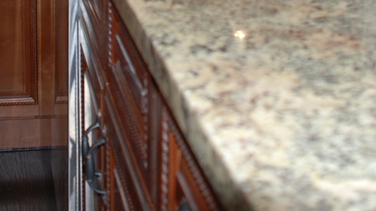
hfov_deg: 25.0
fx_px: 847
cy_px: -149
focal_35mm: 85
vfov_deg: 13.1
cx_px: 153
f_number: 3.5
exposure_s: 1/60
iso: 200
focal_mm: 18
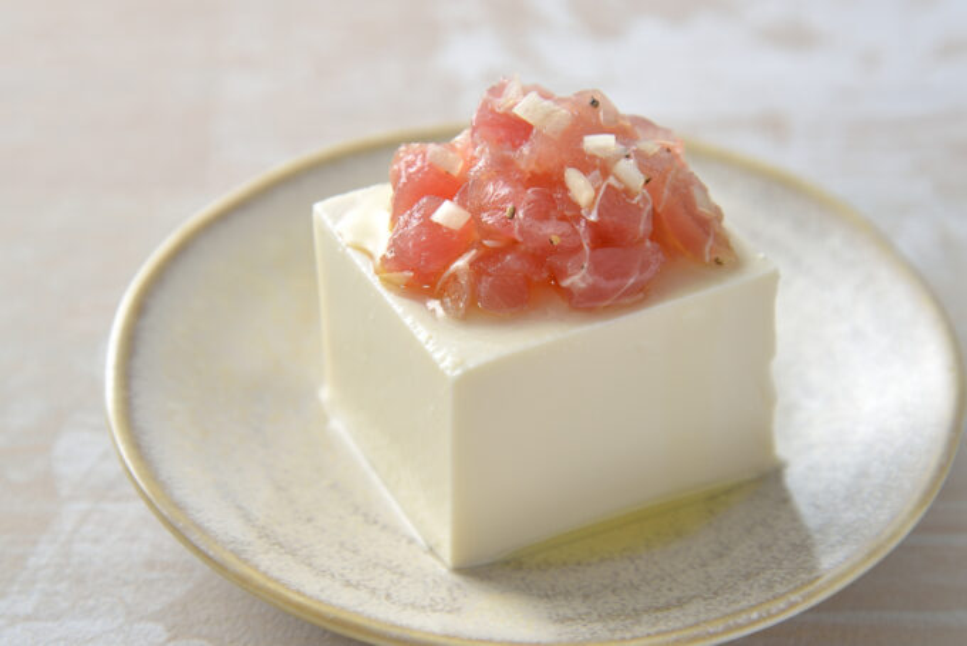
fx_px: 2284
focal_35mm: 85
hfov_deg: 23.9
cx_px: 484
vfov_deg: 16.1
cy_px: 323
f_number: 8
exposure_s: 1/100
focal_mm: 85
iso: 200
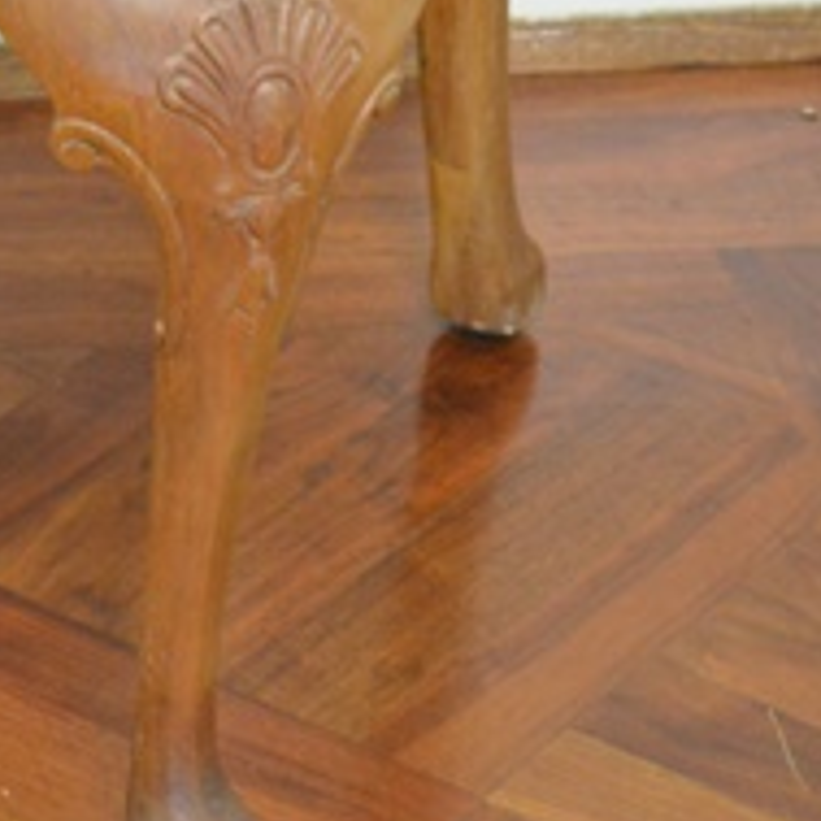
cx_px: -204
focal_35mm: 202
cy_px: 130
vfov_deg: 8.6
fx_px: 5420
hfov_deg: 8.6
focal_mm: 50
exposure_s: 1/30
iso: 2800
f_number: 5.6
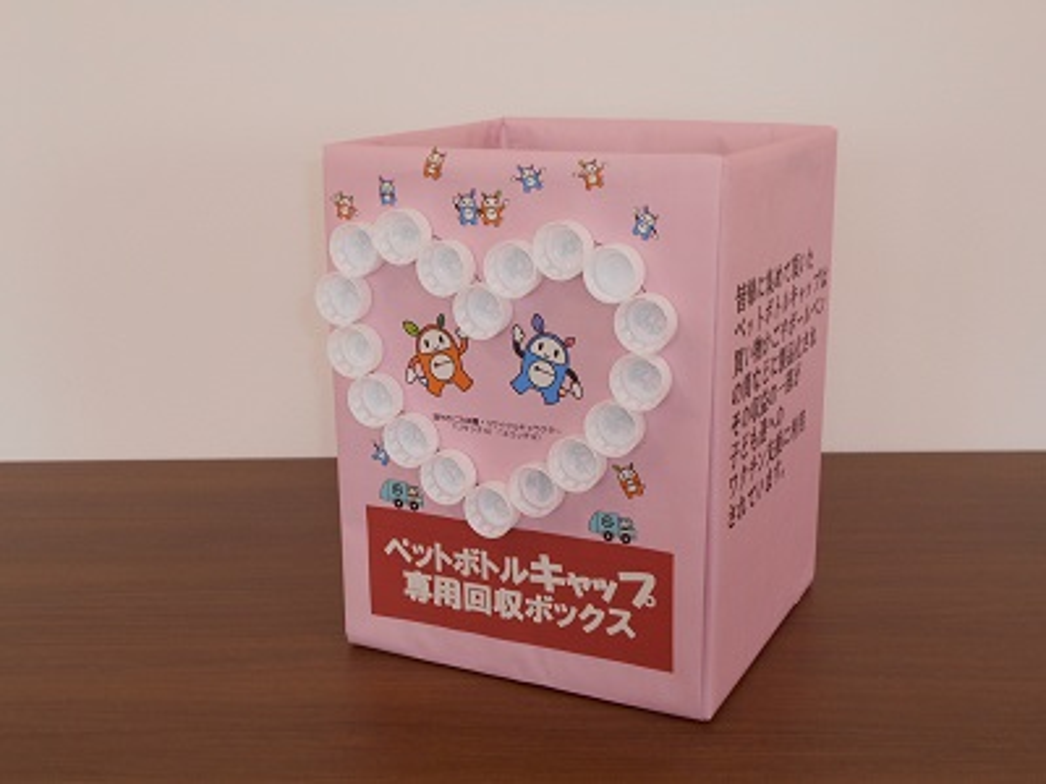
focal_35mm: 44
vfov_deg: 32.9
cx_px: 523
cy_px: 392
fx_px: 1330
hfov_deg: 42.9
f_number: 4.2
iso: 110
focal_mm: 7.7
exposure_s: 1/30
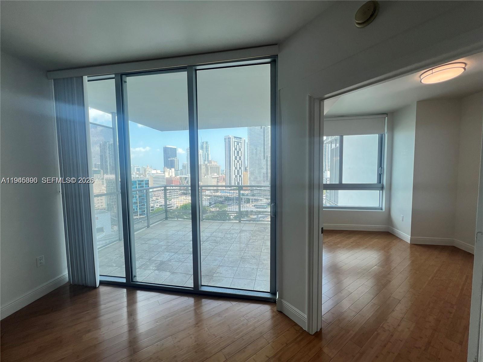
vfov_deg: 89.9
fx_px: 181
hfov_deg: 106.2
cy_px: 181
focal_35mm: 13
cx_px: 242
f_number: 1.8
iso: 32
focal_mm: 1.57
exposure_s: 1/130
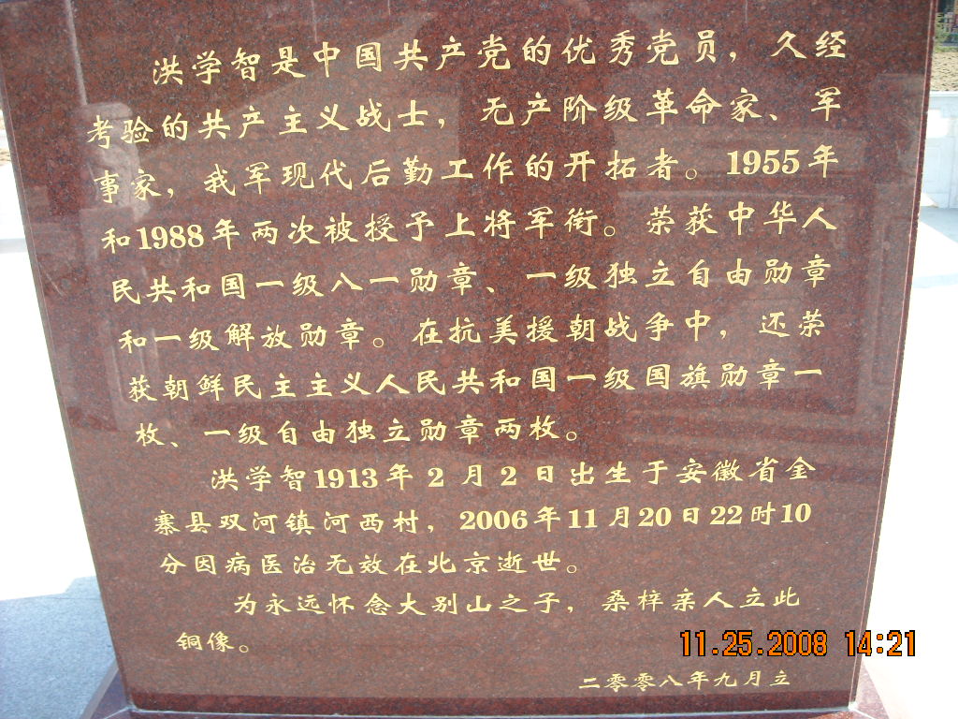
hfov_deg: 52.6
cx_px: 479
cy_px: 360
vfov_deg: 40.7
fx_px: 969
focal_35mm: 35
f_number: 2.8
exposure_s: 1/168
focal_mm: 5.7
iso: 64
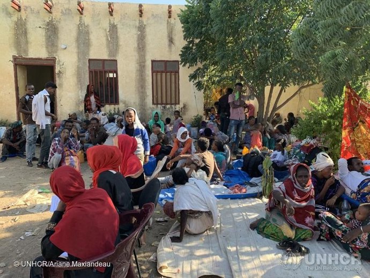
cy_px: 139
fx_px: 278
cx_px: 185
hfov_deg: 67.3
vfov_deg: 53.1
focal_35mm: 26
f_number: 1.8
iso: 25
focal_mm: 4.25
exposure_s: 1/230
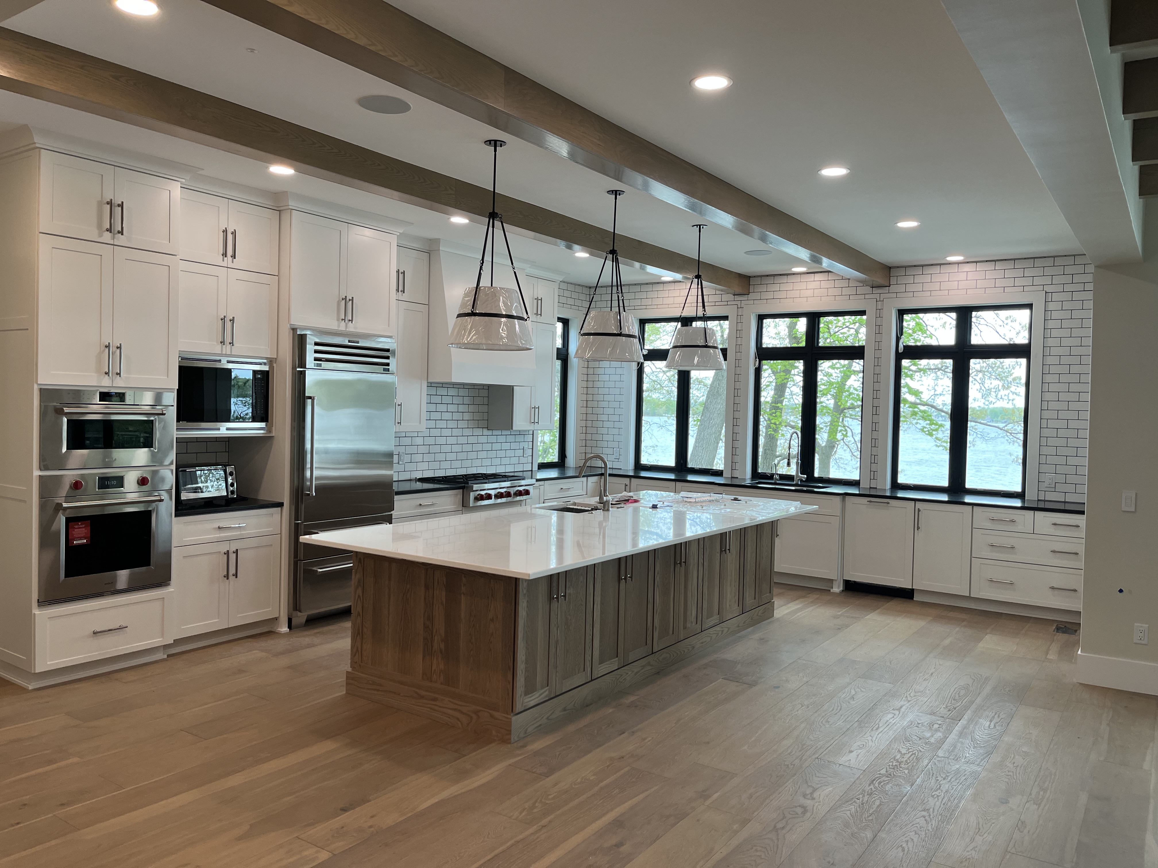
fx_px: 870
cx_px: 579
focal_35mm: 26
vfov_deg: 53.1
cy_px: 434
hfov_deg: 67.3
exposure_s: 1/120
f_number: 1.6
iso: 80
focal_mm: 5.1
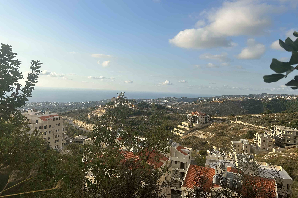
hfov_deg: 65.5
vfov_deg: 46.3
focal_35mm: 28
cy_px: 85
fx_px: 232
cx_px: 150
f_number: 1.5
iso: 50
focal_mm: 5.7
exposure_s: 1/5319
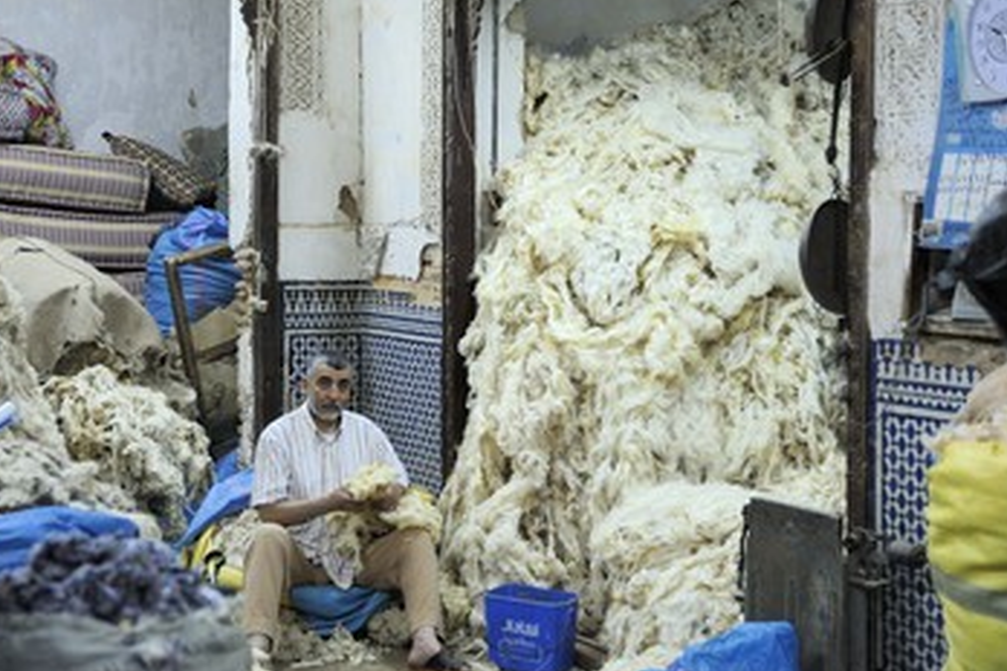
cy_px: 304
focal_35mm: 58
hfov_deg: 34.4
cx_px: 425
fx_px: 1622
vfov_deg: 23.4
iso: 800
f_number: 3.2
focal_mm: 48
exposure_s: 1/30
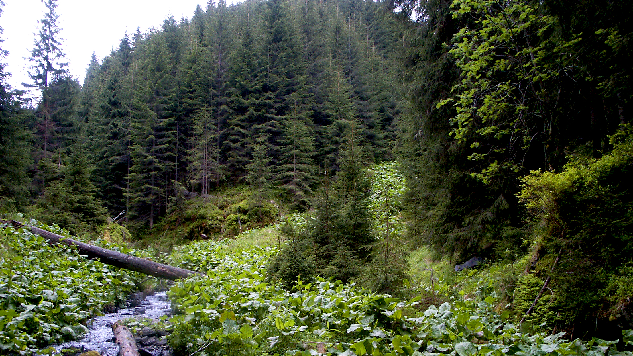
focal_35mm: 39
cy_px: 222
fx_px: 655
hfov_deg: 51.6
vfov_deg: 30.3
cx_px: 318
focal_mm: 7.18
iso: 64
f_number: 3
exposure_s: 1/125
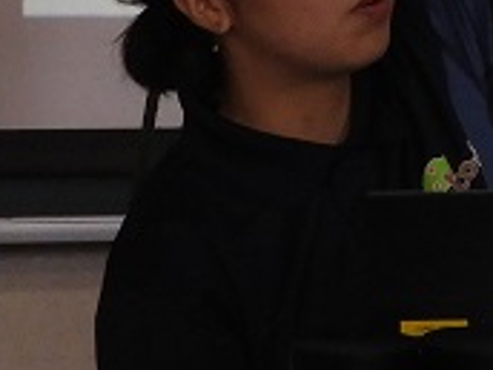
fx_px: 7292
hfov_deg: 3.8
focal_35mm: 512
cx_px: 942
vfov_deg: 2.9
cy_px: -433
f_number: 4.5
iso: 280
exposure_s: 1/60
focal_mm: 15.2
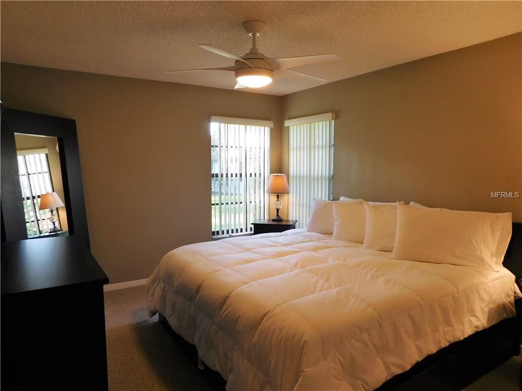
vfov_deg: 58.8
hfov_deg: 74.0
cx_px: 261
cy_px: 196
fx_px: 347
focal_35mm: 23
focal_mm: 4
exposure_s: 1/30
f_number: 3
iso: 160
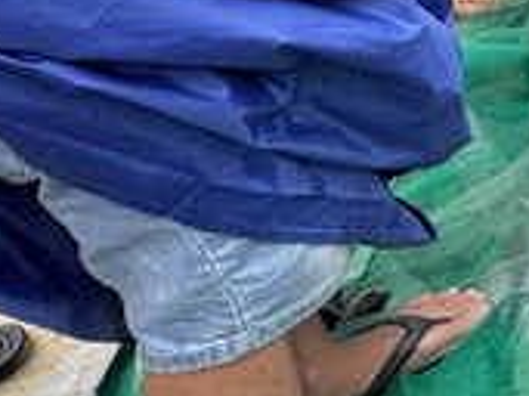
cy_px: -119
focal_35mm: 56
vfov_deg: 23.1
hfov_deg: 19.9
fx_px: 855
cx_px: 1033
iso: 64
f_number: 2.2
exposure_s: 1/99
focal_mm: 2.22
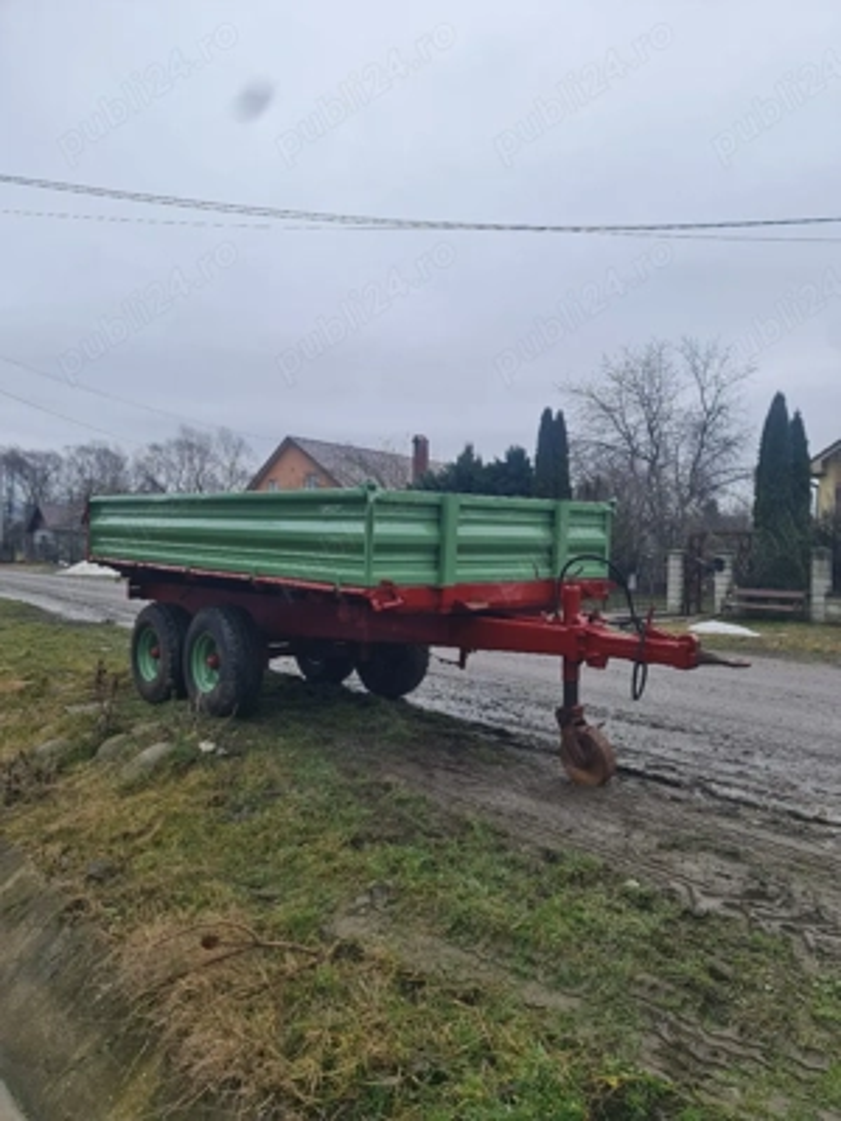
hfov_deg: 54.9
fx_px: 810
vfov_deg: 69.4
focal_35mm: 25
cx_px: 420
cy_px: 560
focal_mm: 7
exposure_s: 1/435
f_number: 1.8
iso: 50
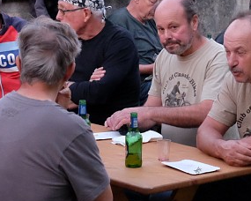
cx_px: 236
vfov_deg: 10.6
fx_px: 1077
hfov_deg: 13.2
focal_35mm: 145
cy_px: 83
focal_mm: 29.3
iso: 5000
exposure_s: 1/140
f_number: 4.3
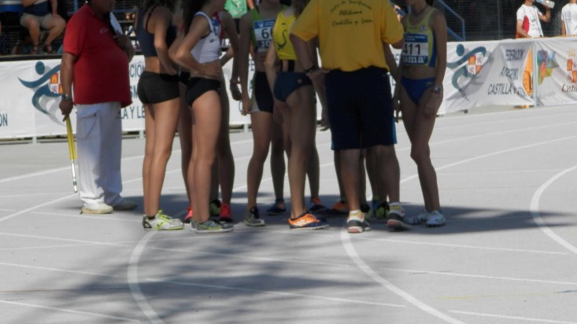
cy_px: 116
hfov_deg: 9.3
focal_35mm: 233
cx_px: 252
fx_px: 3564
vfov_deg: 5.2
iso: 80
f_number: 4.9
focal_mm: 27.4
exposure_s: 1/1000
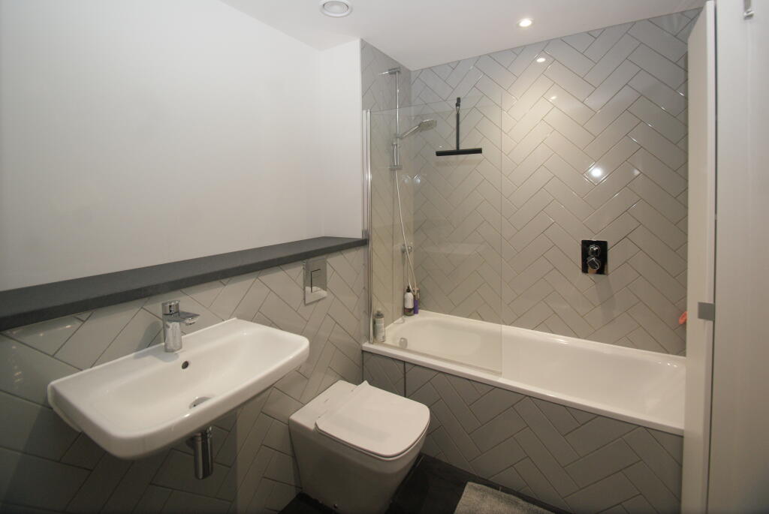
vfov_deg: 77.5
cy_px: 257
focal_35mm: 15
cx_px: 384
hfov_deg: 100.3
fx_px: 321
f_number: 5.6
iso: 400
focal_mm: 10
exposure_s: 1/60
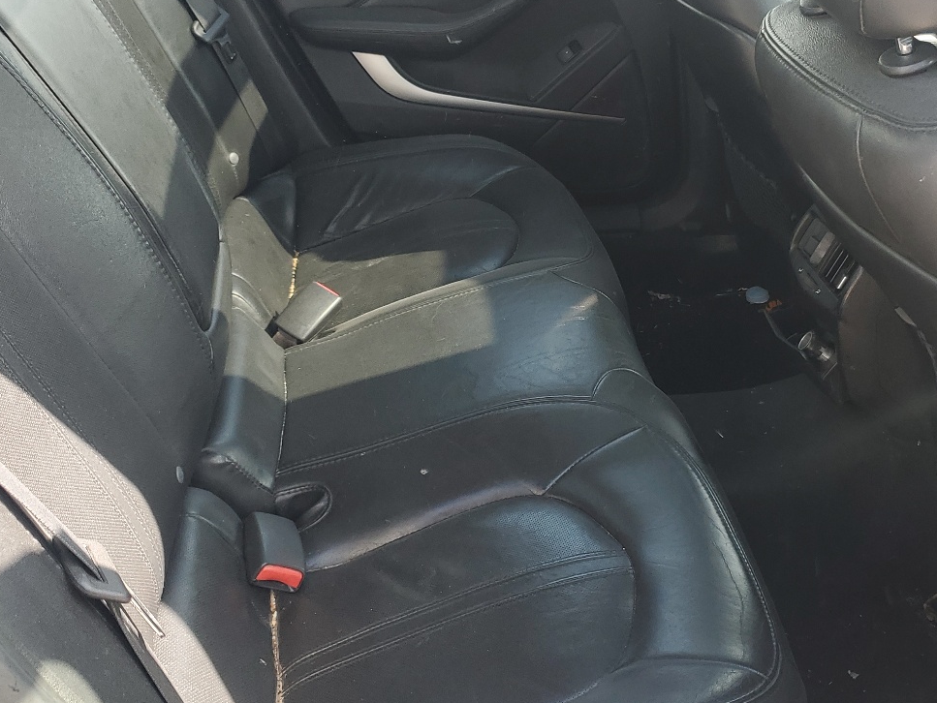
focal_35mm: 43
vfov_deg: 33.6
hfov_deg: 42.9
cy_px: 352
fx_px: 1164
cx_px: 658
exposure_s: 1/222
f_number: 1.5
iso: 50
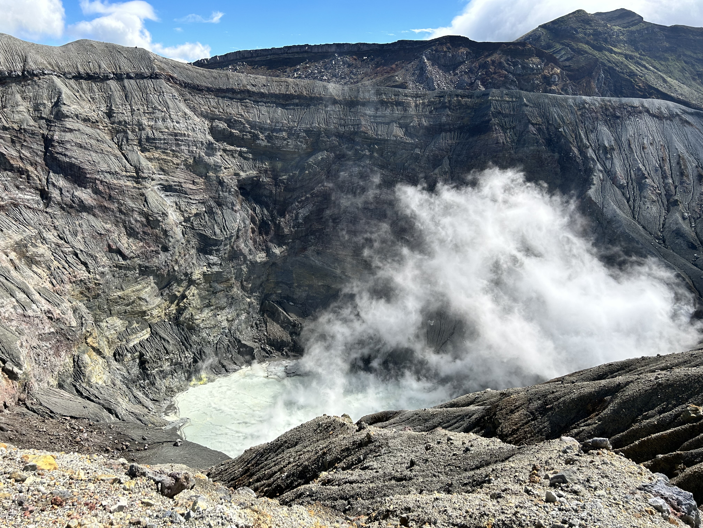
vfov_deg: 53.1
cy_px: 264
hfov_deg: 67.3
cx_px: 352
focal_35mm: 26
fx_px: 528
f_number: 1.5
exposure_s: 1/4274
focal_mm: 5.7
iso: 50
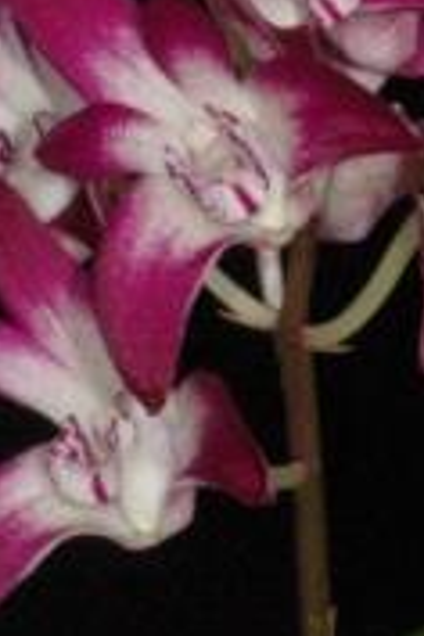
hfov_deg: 1.8
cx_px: 1488
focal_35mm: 779
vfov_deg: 2.6
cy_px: -135
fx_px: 13761
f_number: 20
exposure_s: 1/250
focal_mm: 90
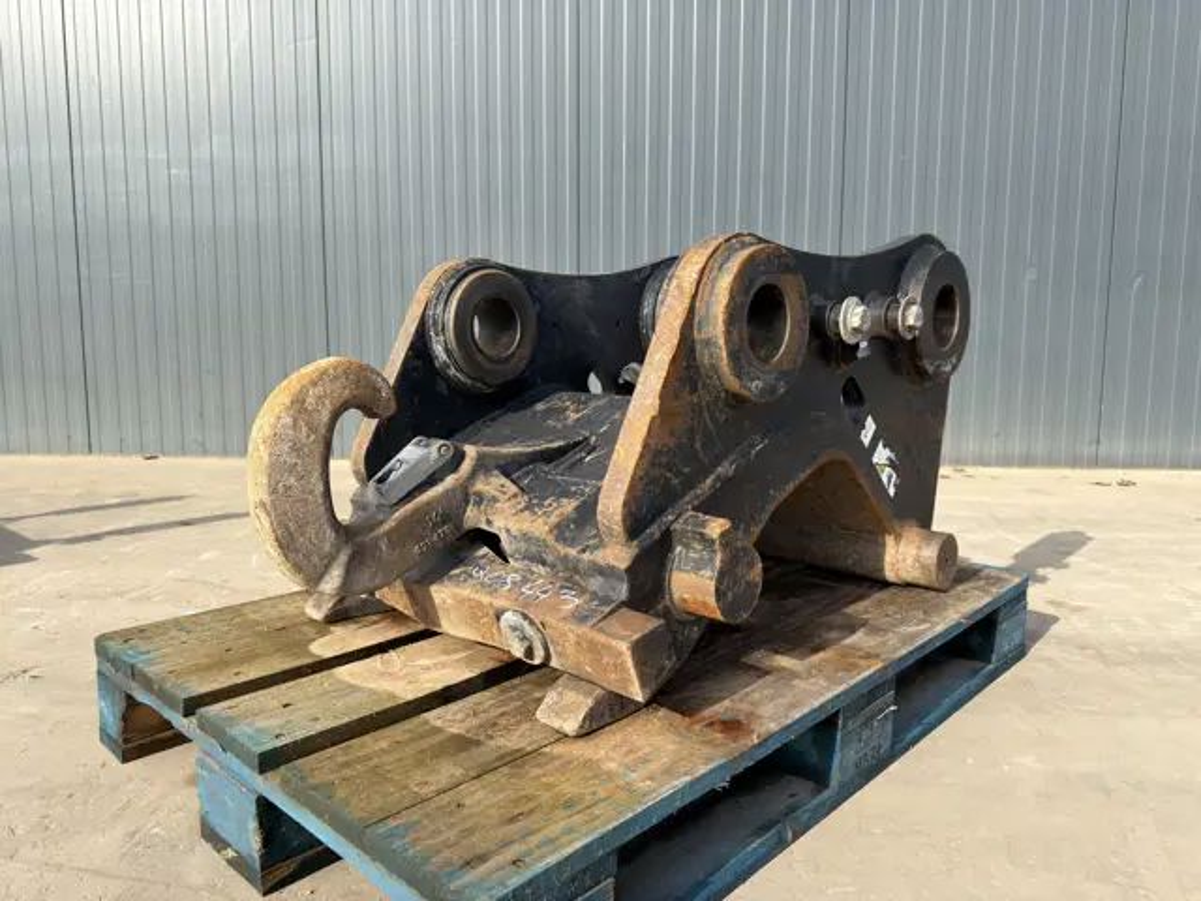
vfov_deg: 56.8
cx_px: 600
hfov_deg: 71.6
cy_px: 450
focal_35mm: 24
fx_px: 833
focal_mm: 6.76
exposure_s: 1/1669
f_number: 1.78
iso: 64
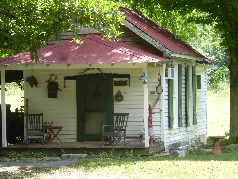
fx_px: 921
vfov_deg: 11.1
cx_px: 119
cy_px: 90
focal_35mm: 134
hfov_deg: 14.7
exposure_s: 1/80
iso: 100
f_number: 5.4
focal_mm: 21.8
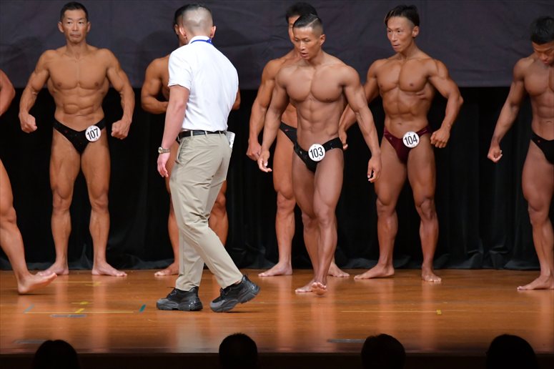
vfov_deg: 4.8
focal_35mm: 285
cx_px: 277
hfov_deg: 7.2
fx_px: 4384
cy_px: 184
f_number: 5.6
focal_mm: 190
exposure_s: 1/400
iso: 5000
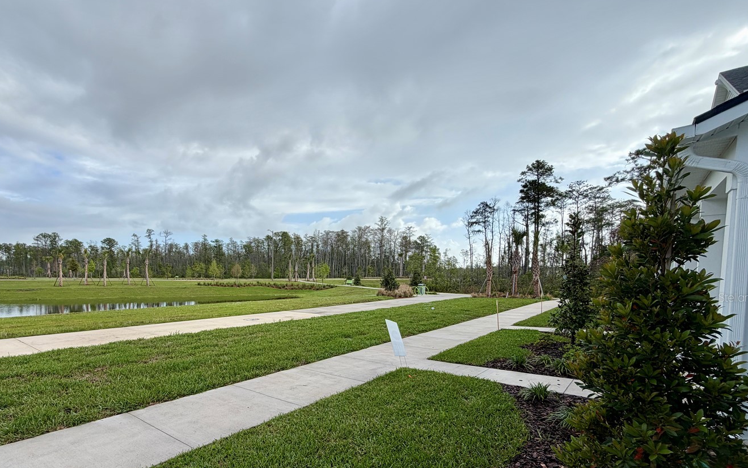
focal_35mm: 18
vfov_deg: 63.9
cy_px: 297
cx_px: 318
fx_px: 367
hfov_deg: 90.4
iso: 25
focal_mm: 2.22
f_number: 2.2
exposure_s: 1/770
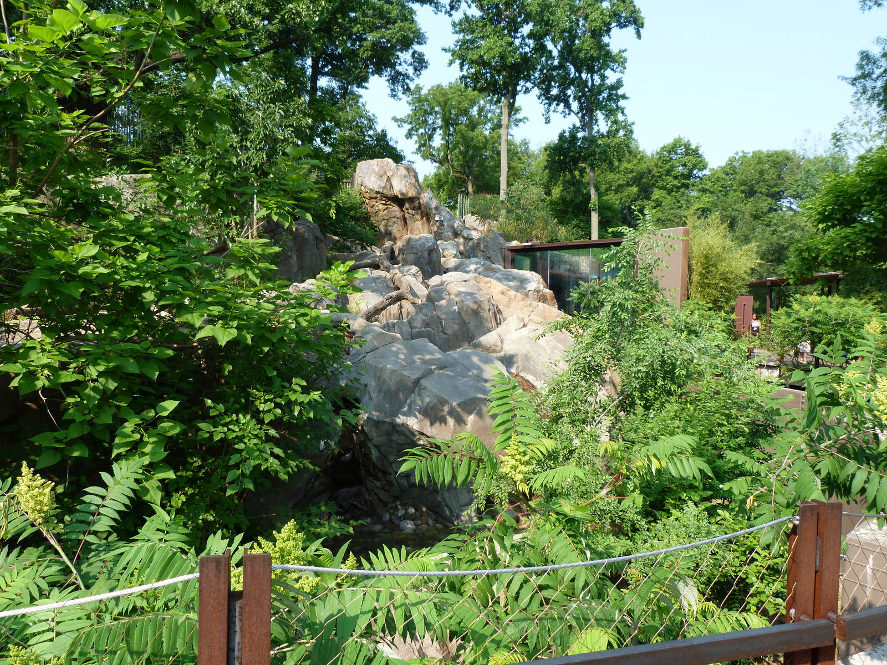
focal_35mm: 25
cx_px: 444
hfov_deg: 69.4
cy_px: 332
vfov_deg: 54.9
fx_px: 641
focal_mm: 4.5
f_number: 4
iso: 80
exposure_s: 1/200
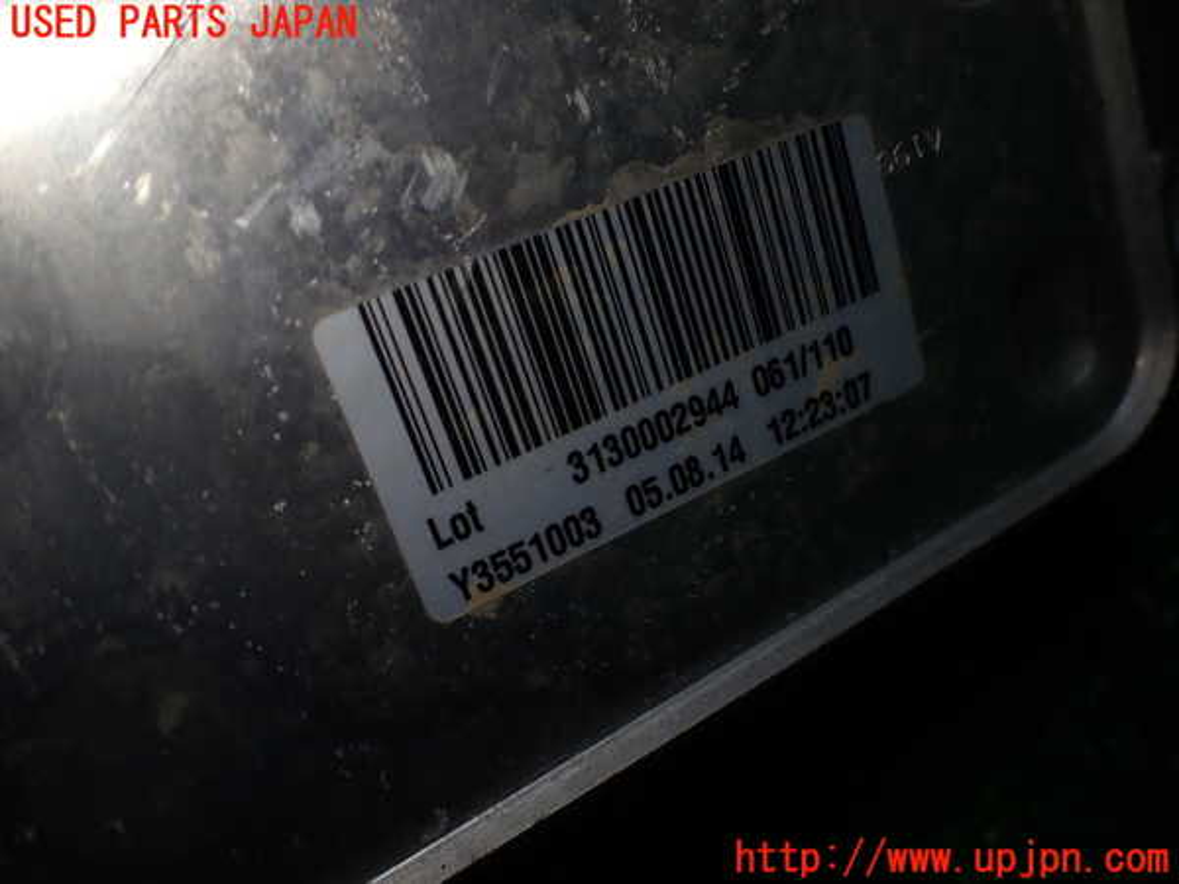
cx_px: 590
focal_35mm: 30
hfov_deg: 60.0
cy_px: 442
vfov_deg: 46.8
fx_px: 1022
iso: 100
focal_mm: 5.4
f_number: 2.3
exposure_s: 1/200
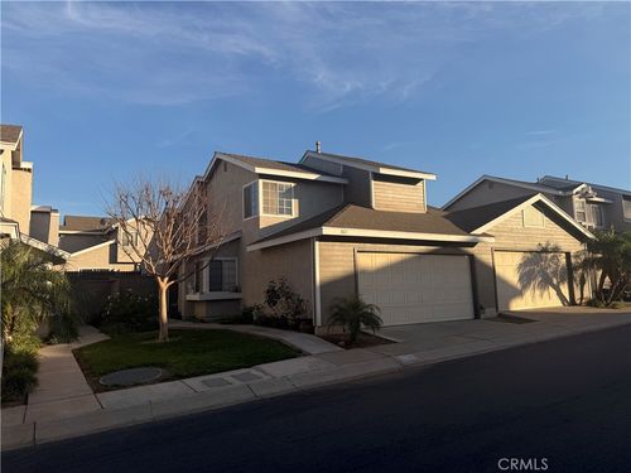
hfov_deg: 71.6
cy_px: 236
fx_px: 437
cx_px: 316
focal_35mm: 24
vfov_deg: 56.8
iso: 80
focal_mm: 6.76
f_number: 1.78
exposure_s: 1/3953
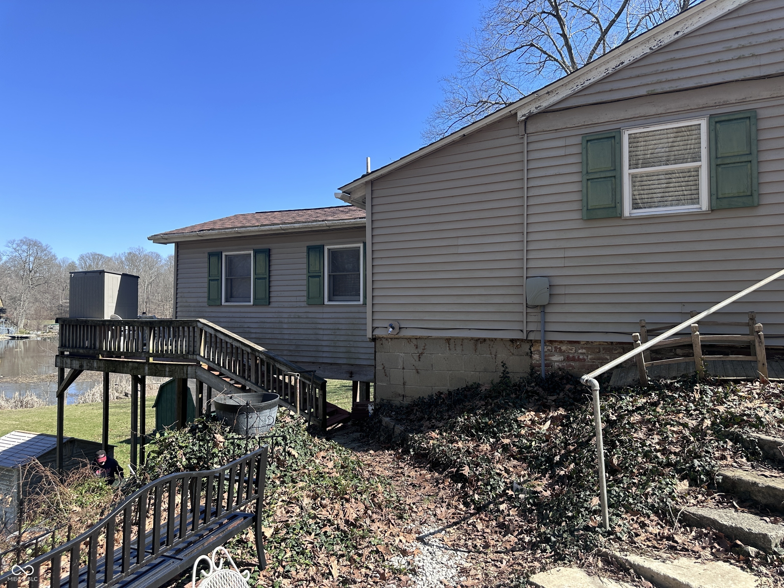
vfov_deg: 56.8
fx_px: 544
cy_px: 294
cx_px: 392
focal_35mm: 24
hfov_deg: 71.6
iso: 80
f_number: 1.78
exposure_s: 1/1845
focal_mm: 6.86
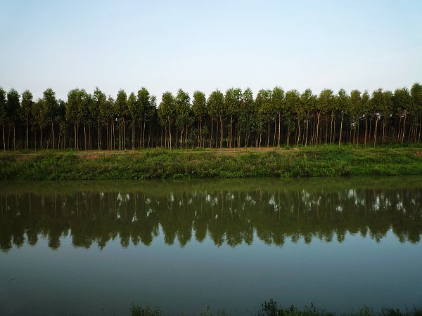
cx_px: 211
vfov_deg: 54.9
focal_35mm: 25
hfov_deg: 69.4
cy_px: 158
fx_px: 305
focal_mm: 4.4
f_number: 2.8
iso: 125
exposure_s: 1/100
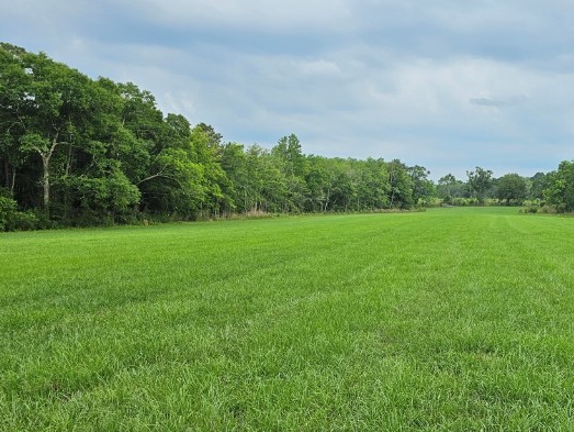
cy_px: 246
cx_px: 436
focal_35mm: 45
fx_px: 747
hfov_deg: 40.8
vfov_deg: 32.2
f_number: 1.7
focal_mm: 6.3
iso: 12
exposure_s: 1/180
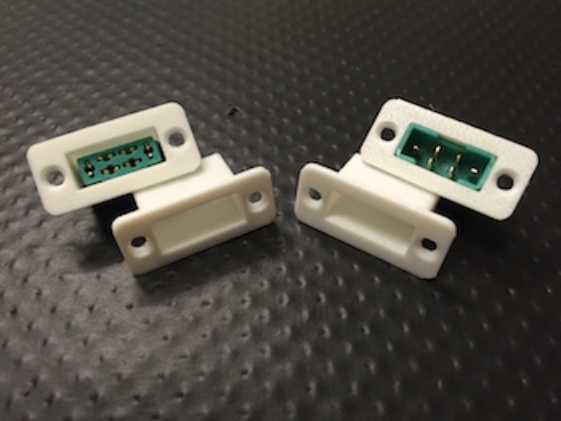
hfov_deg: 61.6
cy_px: 210
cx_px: 280
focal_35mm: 29
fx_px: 470
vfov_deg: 48.3
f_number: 2.2
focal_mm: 4.15
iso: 100
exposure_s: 1/30
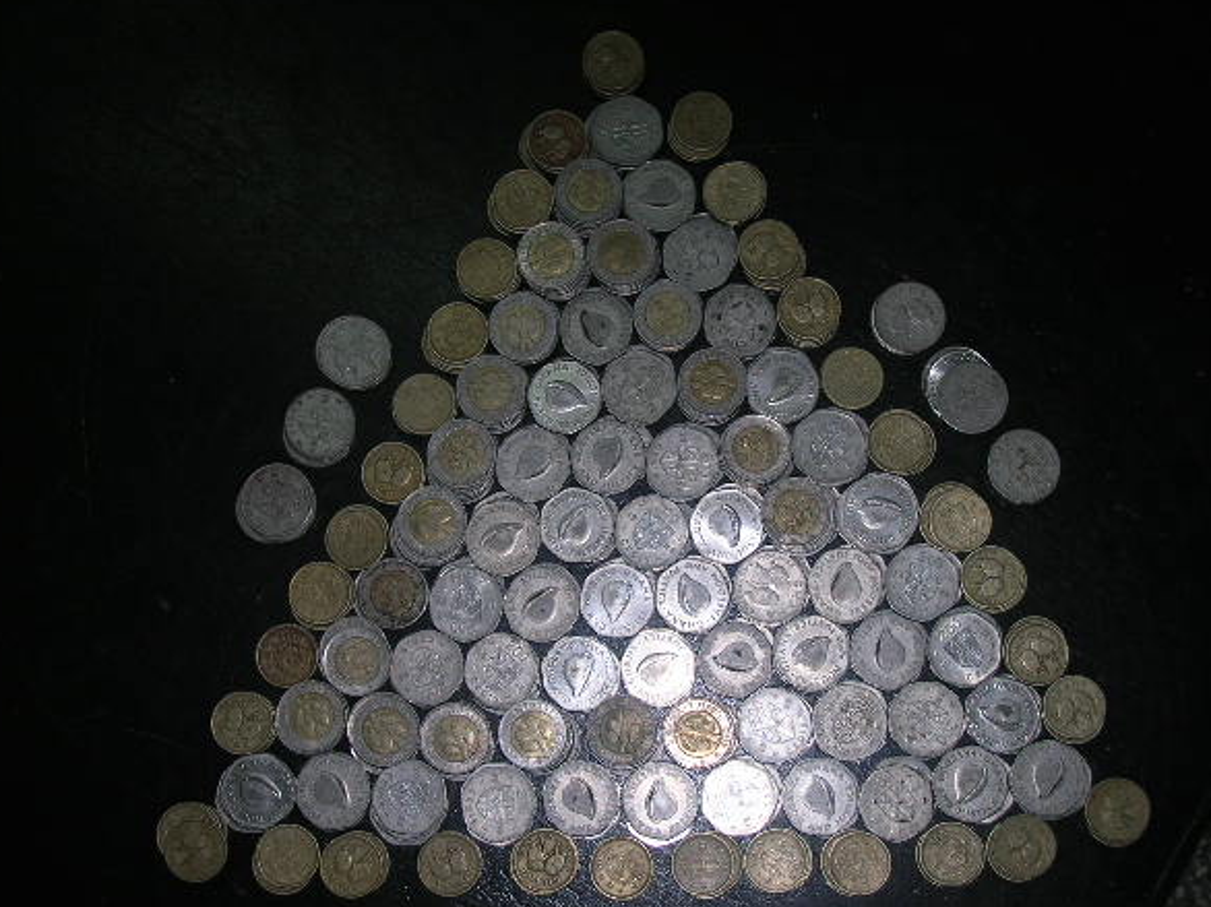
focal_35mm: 59
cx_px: 630
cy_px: 483
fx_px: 2063
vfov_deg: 24.8
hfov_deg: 32.7
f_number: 3.4
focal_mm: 9
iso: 50
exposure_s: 1/60.1
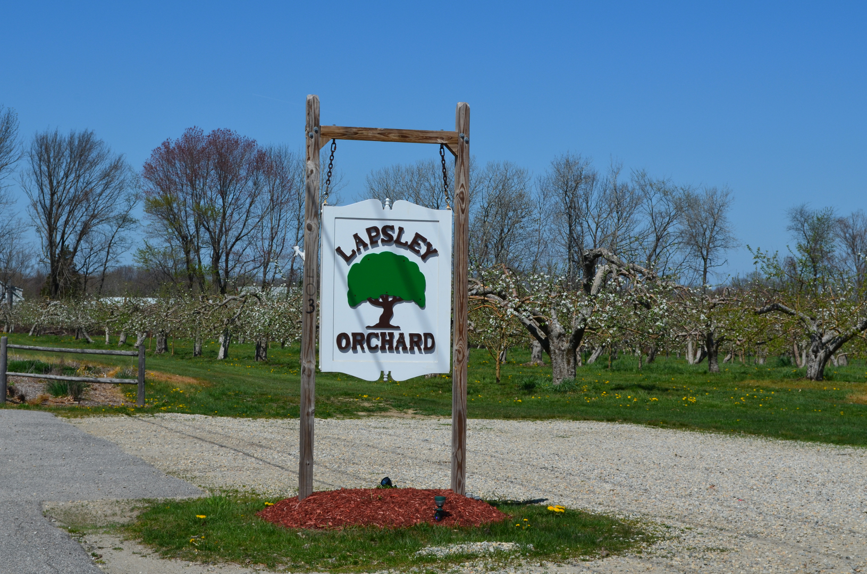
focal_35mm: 82
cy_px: 287
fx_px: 1983
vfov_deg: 16.5
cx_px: 434
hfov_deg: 24.7
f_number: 11
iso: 200
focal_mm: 55
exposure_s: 1/500
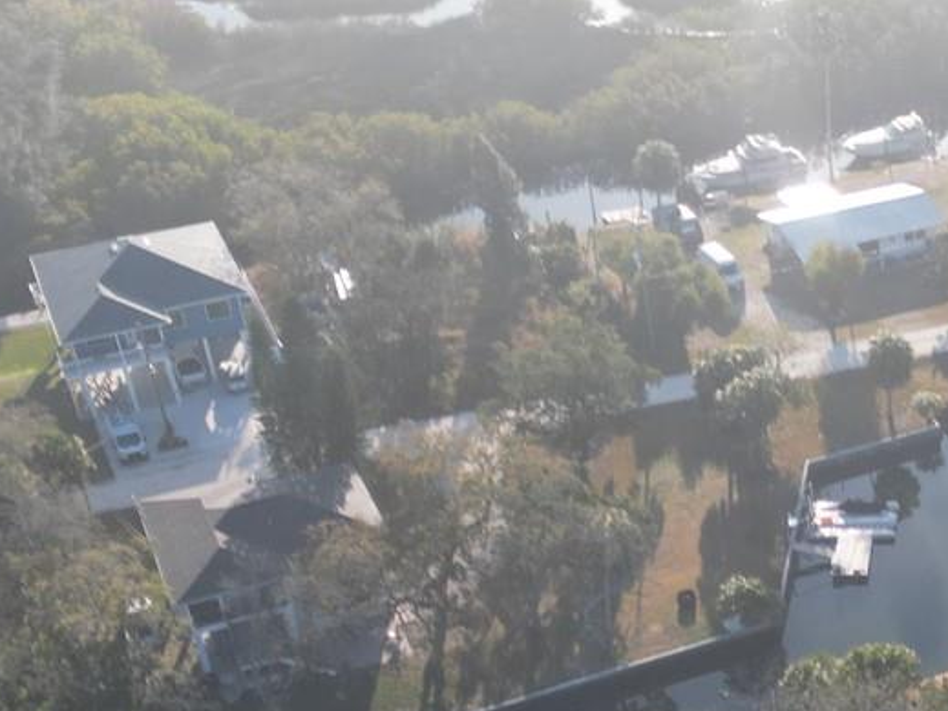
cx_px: 1023
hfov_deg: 24.7
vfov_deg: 19.6
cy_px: 598
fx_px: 2026
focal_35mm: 74
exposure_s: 1/1600
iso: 160
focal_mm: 6.72
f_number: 1.7
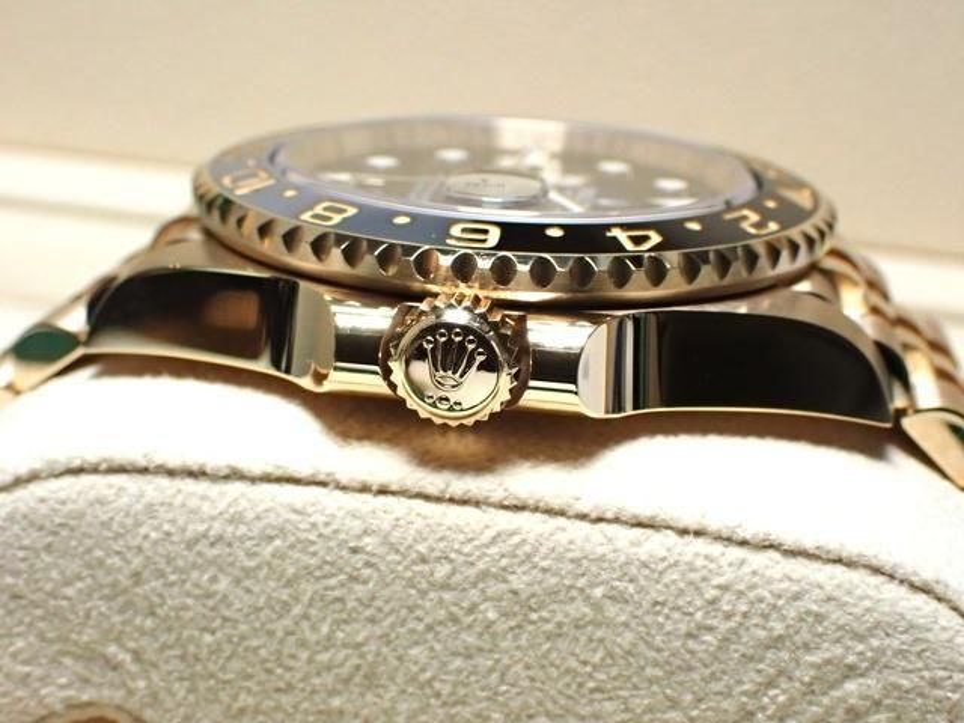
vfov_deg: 21.9
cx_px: 482
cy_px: 362
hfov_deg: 29.0
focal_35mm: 67
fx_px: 1866
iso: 400
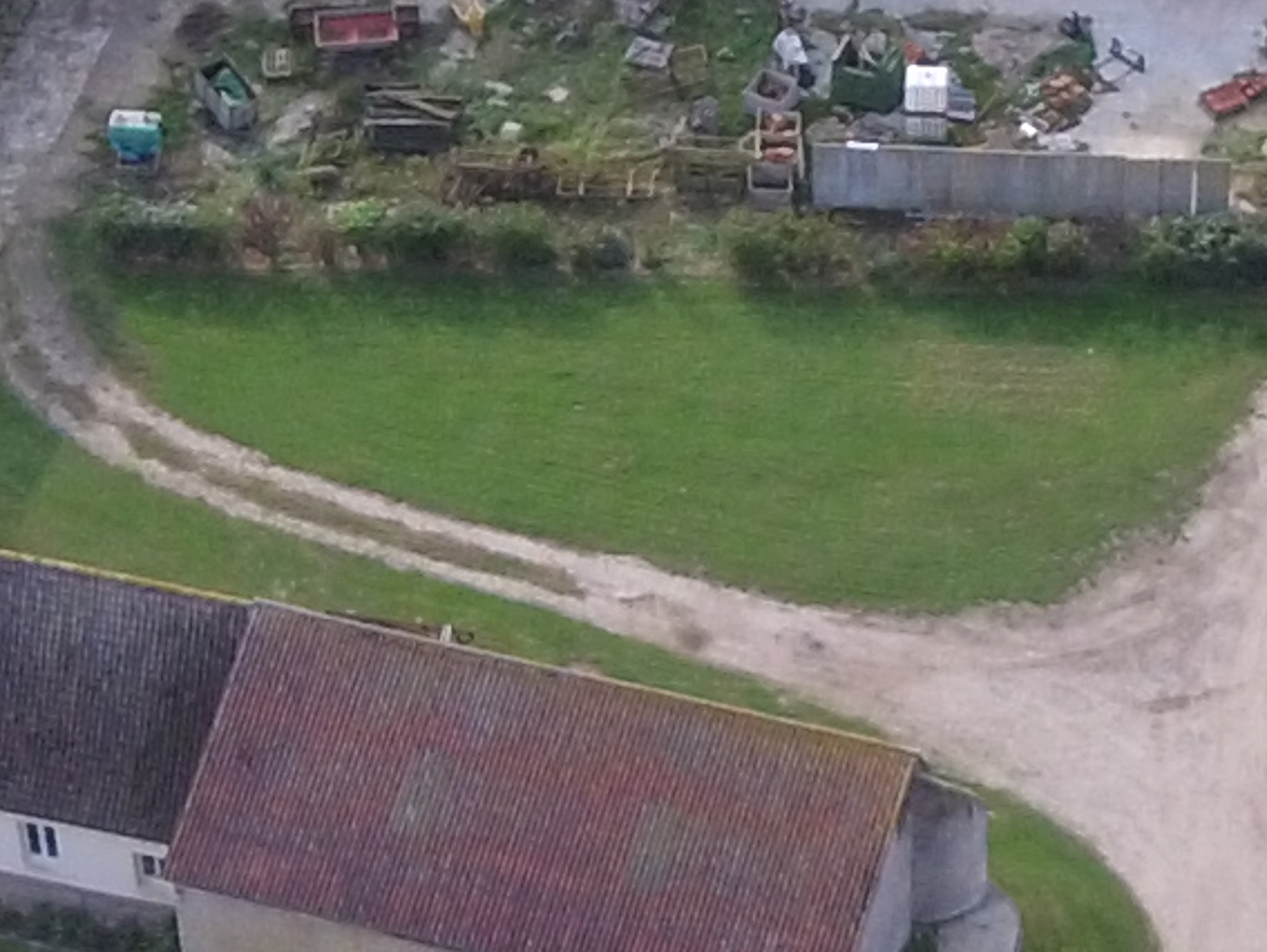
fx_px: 5164
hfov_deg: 13.8
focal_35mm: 141
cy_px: 646
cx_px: 1225
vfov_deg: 10.5
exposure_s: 1/331
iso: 100
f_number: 2.8
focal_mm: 3.61
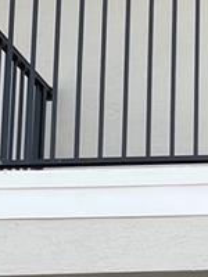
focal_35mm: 156
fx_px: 1250
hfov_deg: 8.7
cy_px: 310
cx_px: 477
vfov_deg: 12.4
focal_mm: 5.1
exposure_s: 1/1618
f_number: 1.6
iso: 32
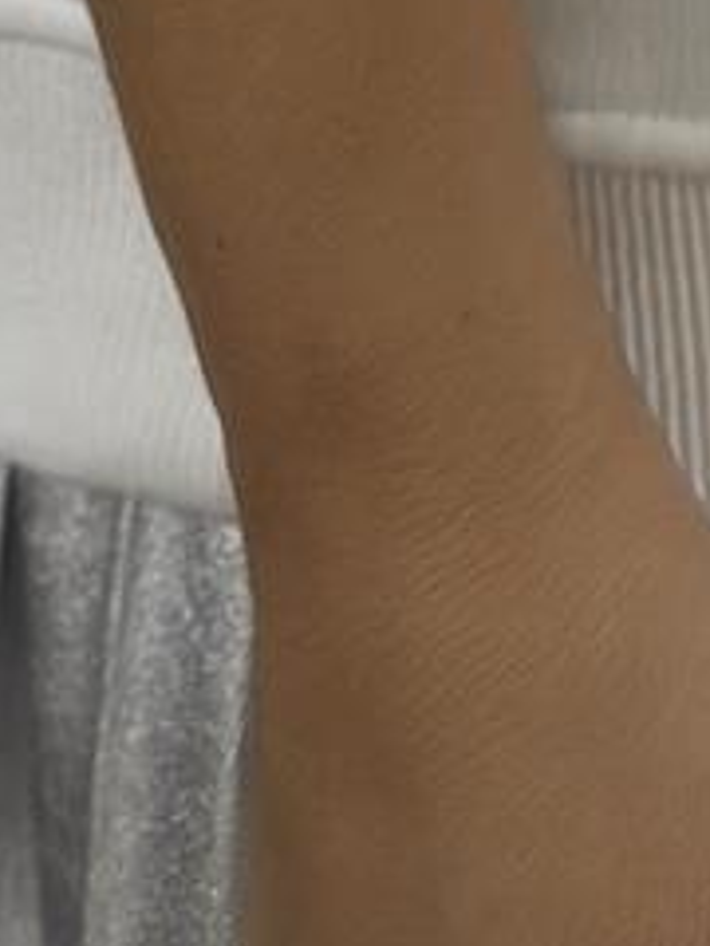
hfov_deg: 4.6
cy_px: -1991
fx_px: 8751
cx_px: 816
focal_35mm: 320
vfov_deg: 5.7
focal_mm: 6.86
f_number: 1.78
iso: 80
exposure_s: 1/555
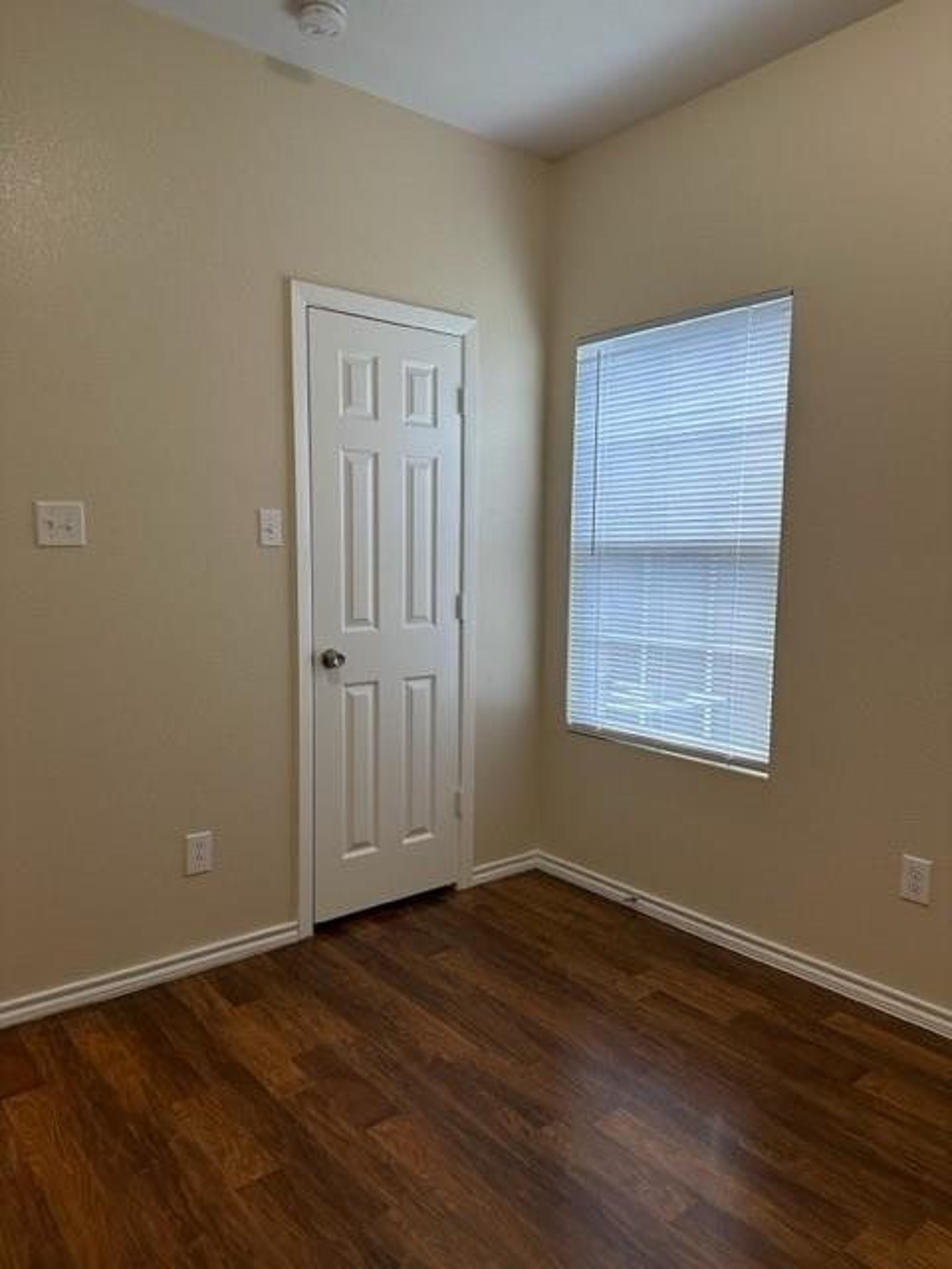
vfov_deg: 71.6
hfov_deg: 56.8
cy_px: 634
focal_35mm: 24
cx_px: 476
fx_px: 880
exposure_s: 1/60
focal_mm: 6.86
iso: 160
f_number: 1.78
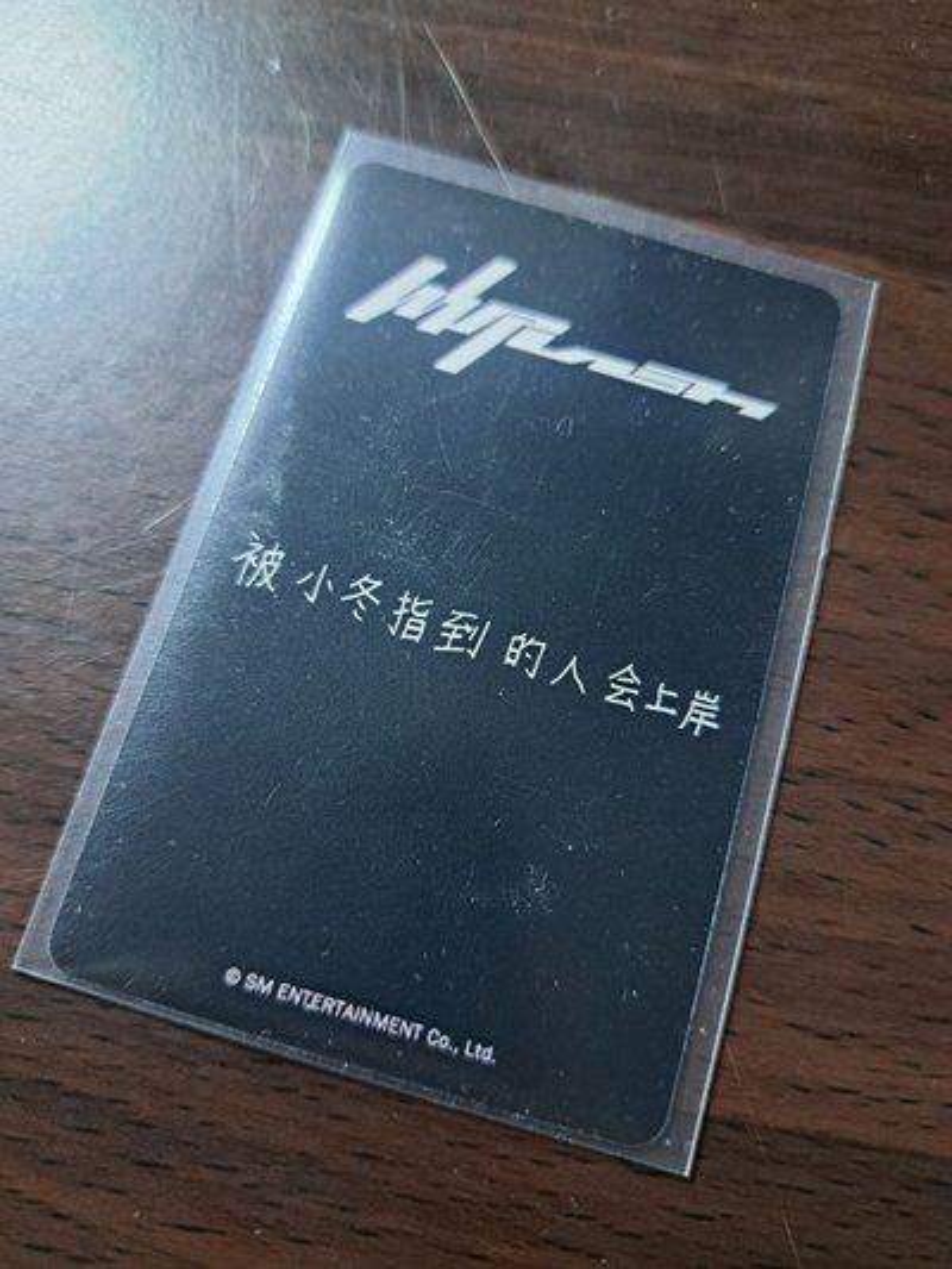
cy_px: 634
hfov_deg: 56.8
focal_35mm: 24
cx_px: 476
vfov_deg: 71.6
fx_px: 880
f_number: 1.8
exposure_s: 1/30
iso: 400
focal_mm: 5.23
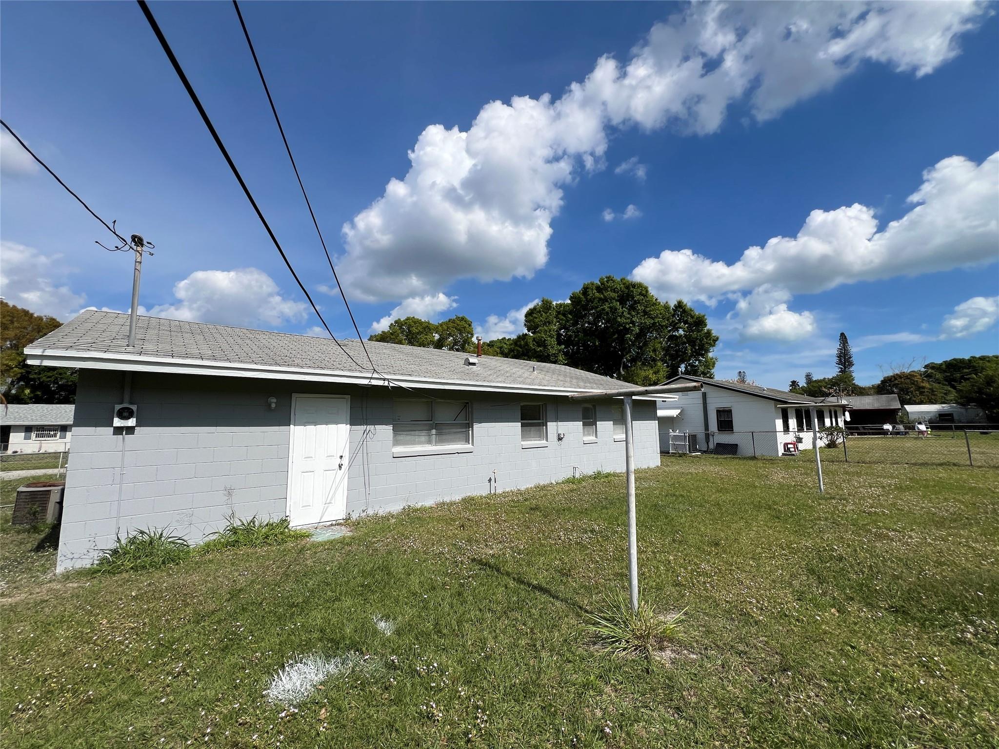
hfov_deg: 106.2
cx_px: 500
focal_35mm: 13
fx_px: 375
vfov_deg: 89.9
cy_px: 374
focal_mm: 1.57
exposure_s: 1/3215
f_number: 1.8
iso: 32
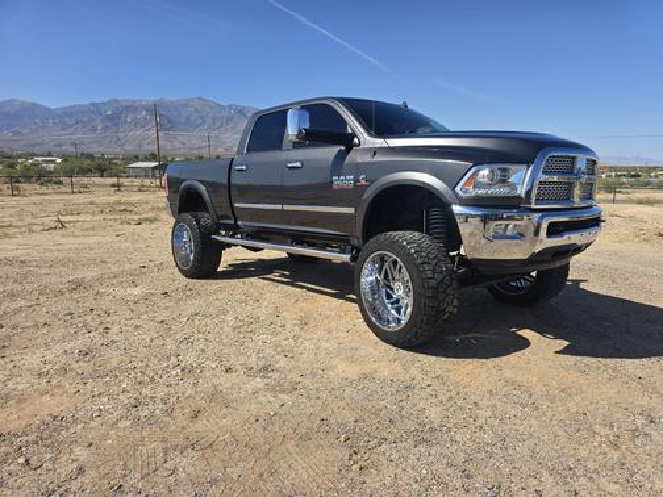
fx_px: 441
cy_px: 248
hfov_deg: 73.9
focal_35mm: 23
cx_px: 332
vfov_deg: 58.9
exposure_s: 1/944
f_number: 1.7
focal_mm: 6.3
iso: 12
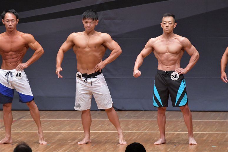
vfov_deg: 4.6
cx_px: 114
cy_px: 76
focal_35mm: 300
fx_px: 1899
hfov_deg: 6.9
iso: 6400
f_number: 5.6
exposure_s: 1/400
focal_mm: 200
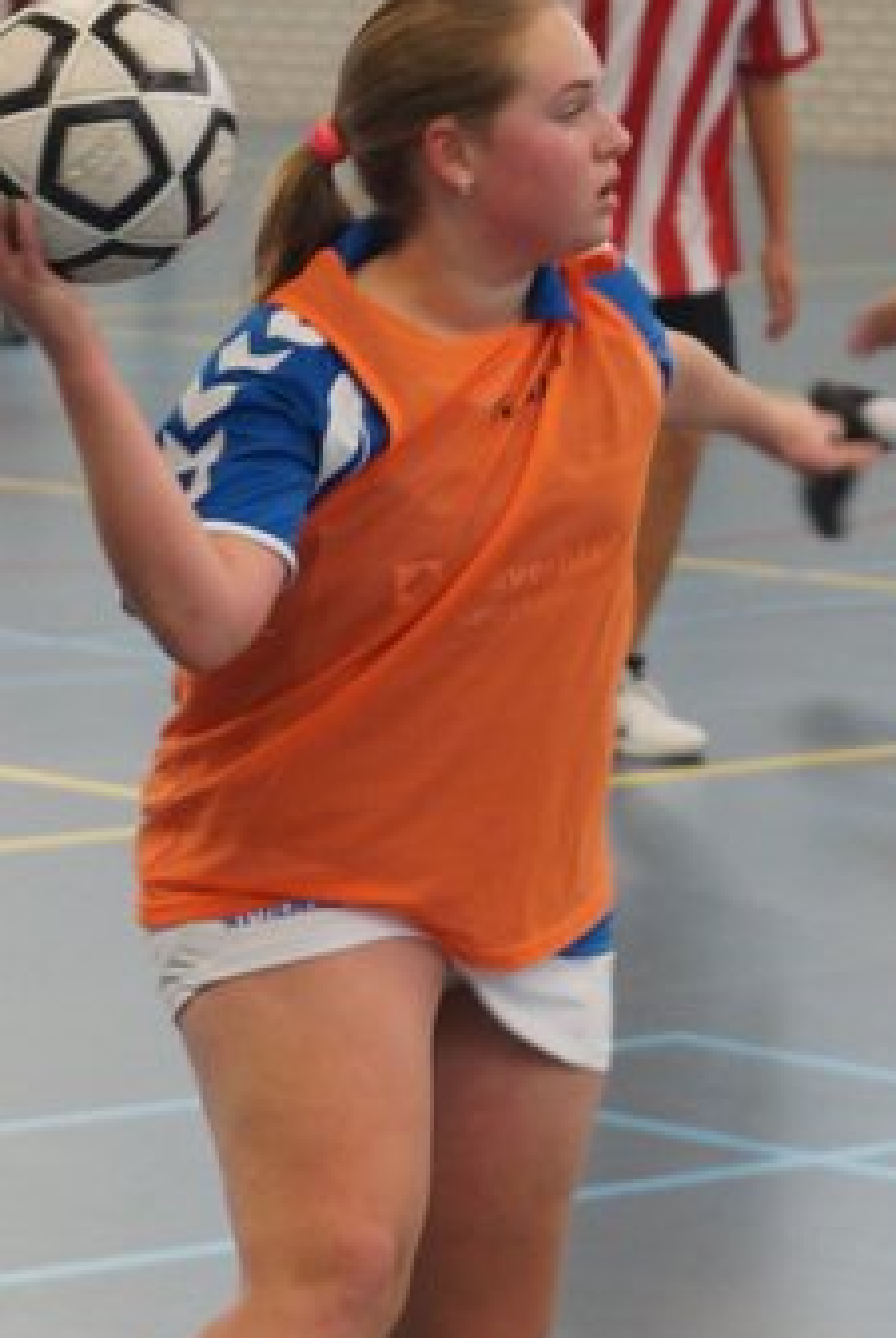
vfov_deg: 19.0
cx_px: 508
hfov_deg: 12.8
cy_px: 494
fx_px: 3982
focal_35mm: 107
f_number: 3.5
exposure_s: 1/160
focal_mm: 50
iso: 800
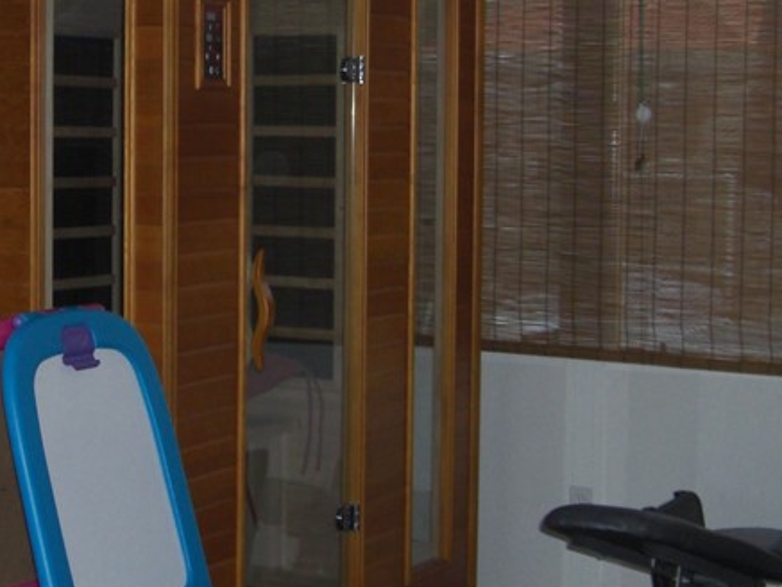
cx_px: 165
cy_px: 227
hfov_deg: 21.7
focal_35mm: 89
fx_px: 2011
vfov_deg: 16.6
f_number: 2.8
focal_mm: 7.9
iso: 200
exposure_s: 1/60
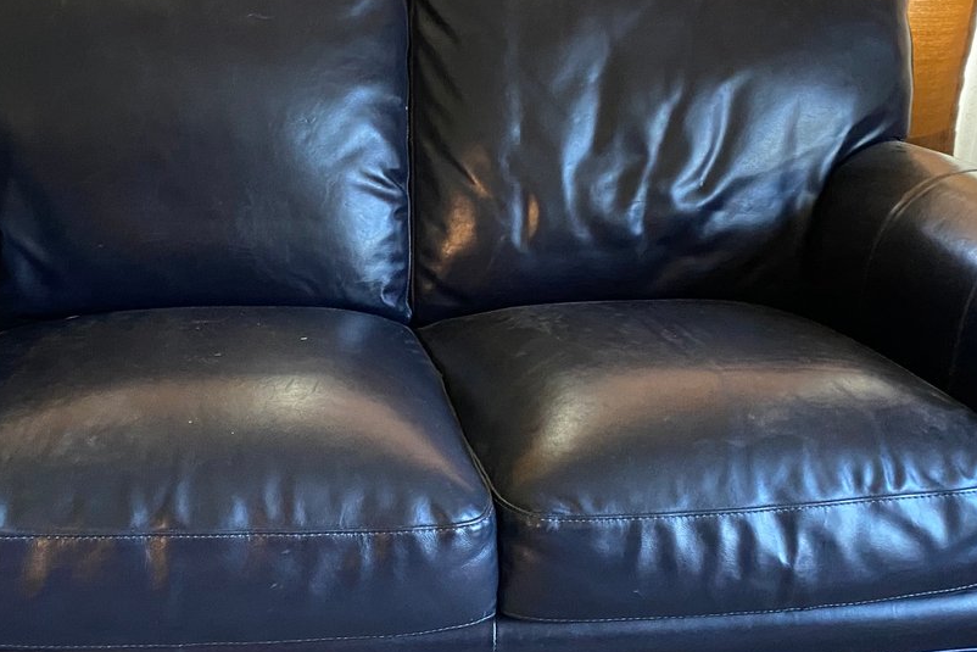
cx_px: 428
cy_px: 386
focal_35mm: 51
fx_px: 1384
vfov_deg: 26.4
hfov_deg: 38.8
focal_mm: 4.25
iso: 500
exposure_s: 1/30
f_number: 1.8
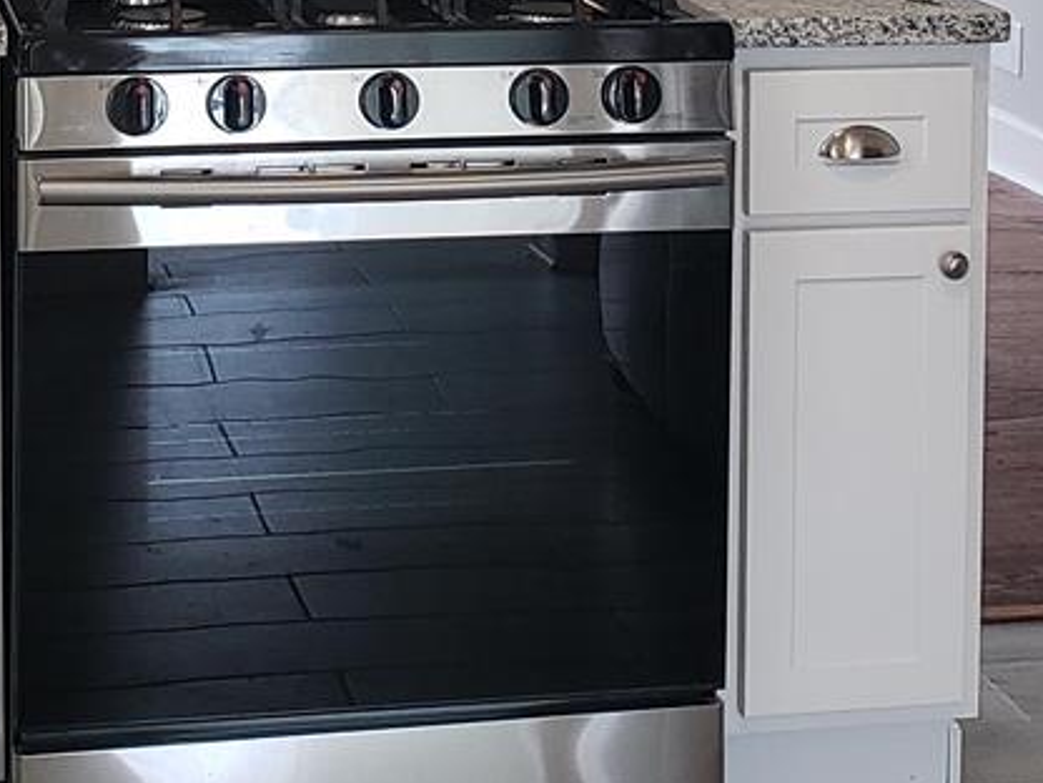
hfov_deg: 19.6
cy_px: -110
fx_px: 3013
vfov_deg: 14.4
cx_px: 409
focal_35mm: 100
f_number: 2.4
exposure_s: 1/60
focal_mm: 4.3
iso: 160
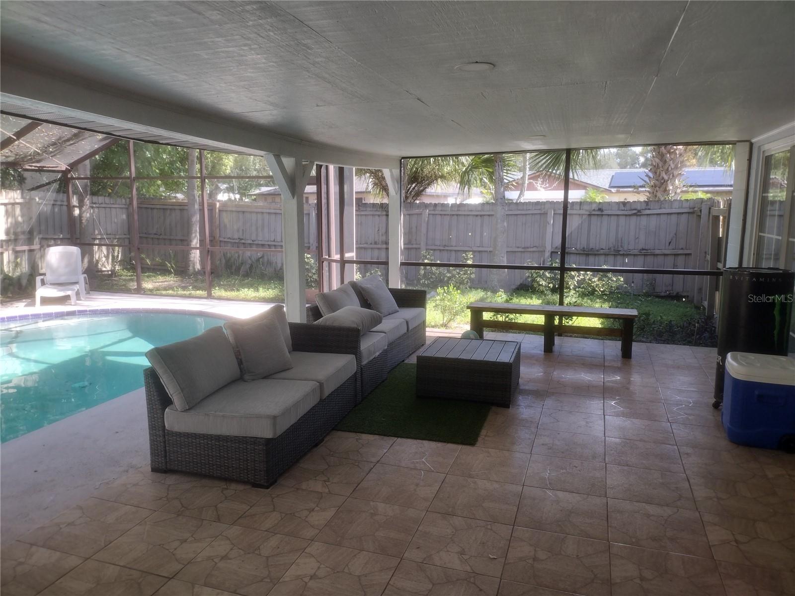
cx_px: 398
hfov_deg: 65.3
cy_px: 298
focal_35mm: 27
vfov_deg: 51.4
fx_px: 620
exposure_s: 1/179
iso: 100
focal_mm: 4.71
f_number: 1.7
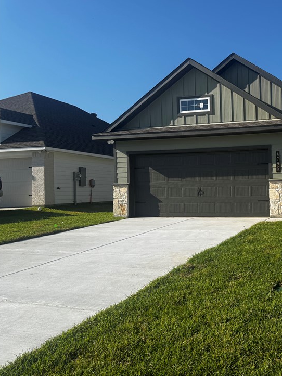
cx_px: 261
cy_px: 190
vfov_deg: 54.0
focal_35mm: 34
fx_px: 369
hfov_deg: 38.5
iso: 80
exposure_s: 1/4310
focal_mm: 6.76
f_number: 1.78
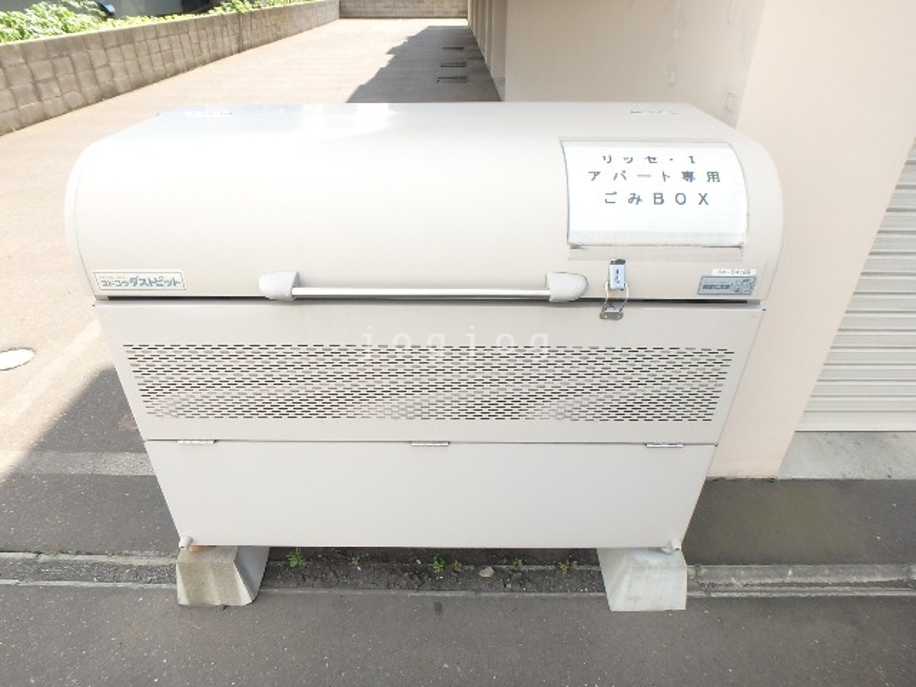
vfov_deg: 63.4
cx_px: 458
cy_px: 344
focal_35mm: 21
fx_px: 556
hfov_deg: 79.0
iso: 125
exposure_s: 1/250
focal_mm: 3.7
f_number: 3.5
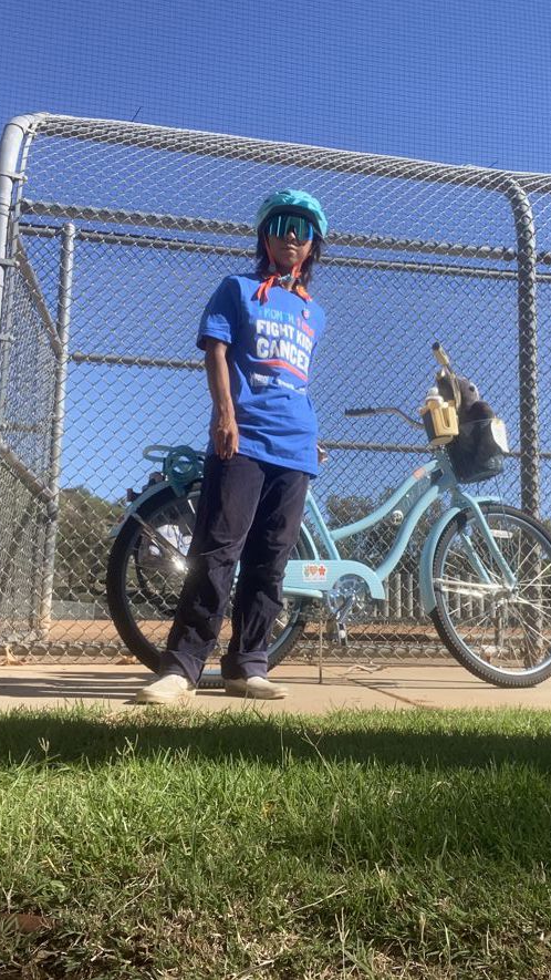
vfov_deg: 59.5
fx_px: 857
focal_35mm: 33
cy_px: 487
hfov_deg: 35.5
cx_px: 336
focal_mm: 2.71
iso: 25
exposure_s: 1/711
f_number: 2.2
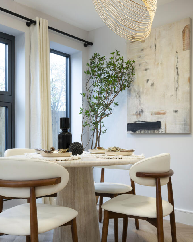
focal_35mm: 34
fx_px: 243
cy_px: 137
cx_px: 97
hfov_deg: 43.4
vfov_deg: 52.7
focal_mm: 30
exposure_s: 1/1.25
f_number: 16
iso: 200
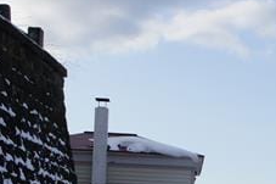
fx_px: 973
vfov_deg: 10.6
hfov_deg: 15.2
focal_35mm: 127
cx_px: 382
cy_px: 232
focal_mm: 24
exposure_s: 1/160
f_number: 11
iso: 200
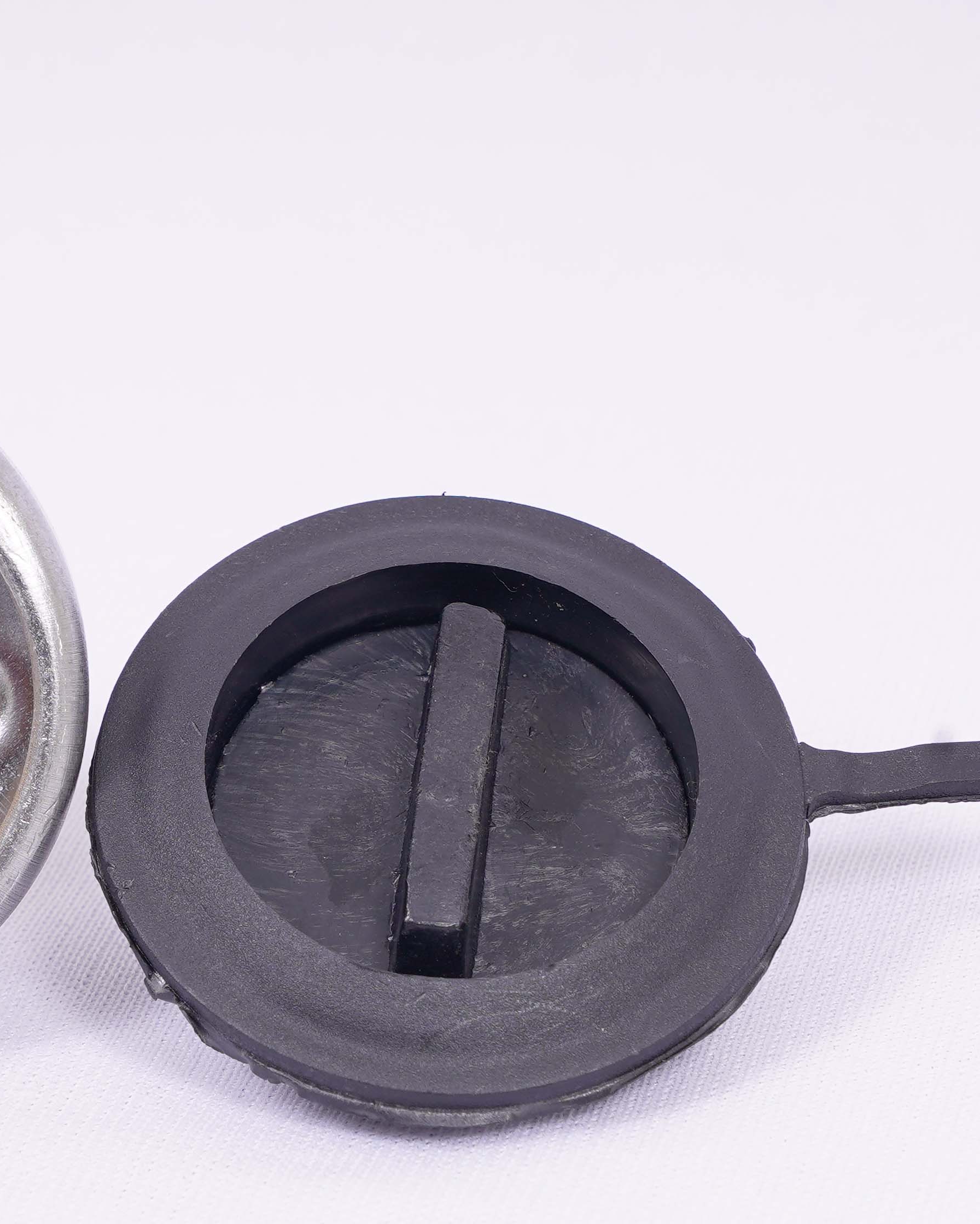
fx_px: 6381
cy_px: 817
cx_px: 289
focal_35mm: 176
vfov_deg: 11.0
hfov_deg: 8.8
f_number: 11
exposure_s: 1/160
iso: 200
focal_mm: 70
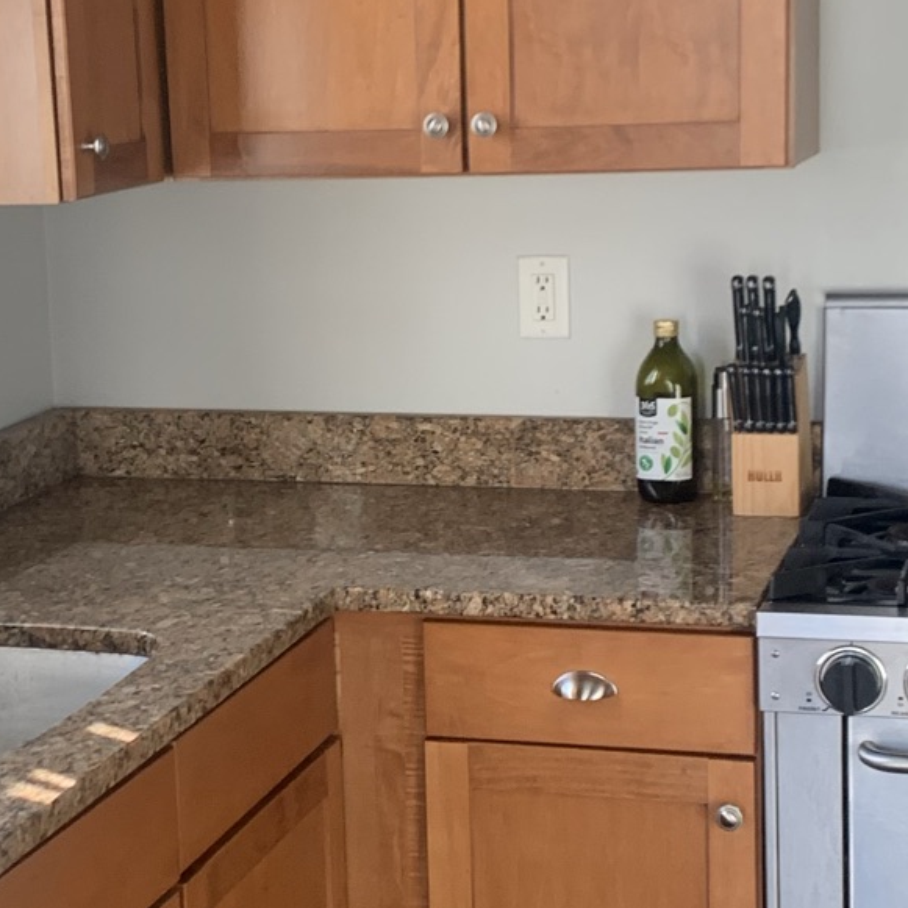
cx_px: 345
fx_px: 2404
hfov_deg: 21.3
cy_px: 506
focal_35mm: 81
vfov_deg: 21.4
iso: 100
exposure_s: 1/102
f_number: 1.8
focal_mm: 4.25
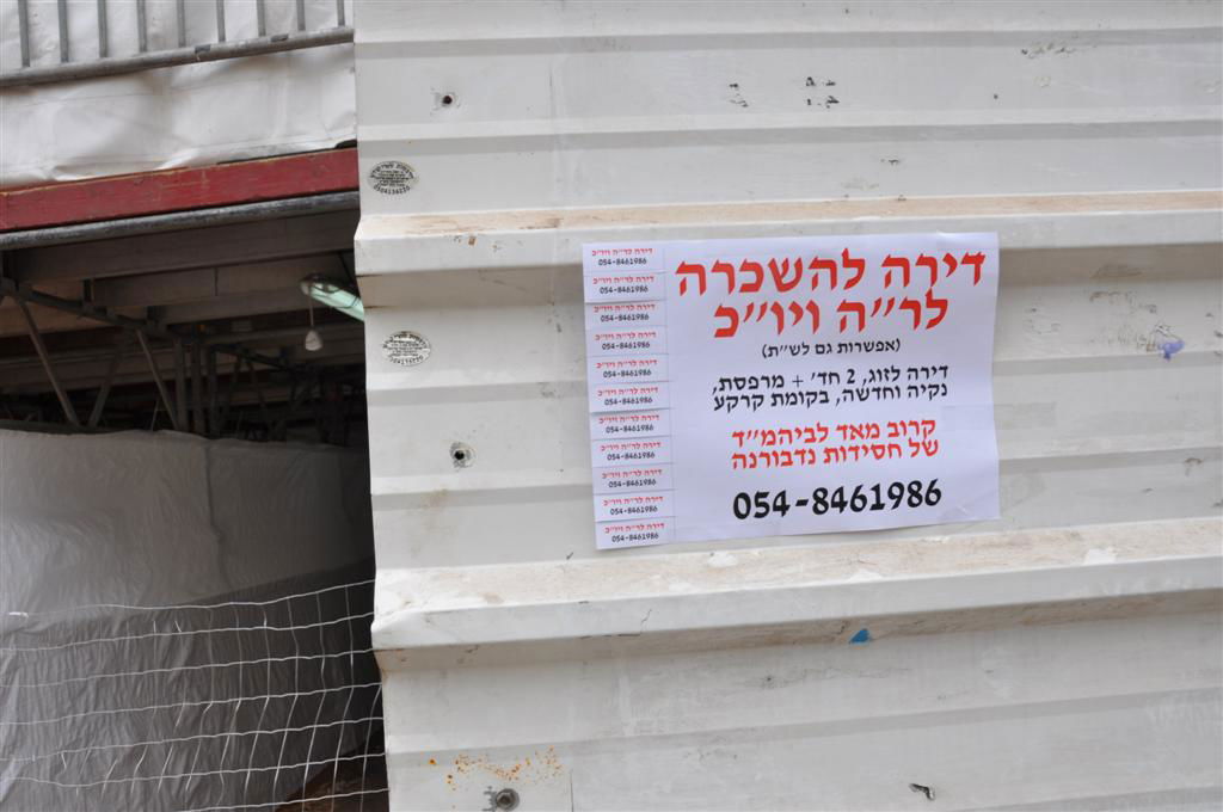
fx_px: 1018
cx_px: 612
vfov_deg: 43.5
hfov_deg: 62.0
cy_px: 406
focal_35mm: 30
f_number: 8
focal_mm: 20
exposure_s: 1/250
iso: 200
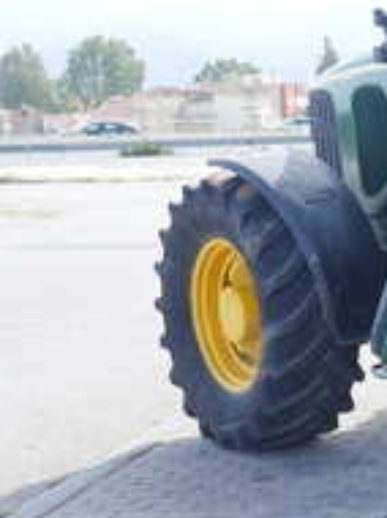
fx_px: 1210
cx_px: 683
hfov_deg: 15.7
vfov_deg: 24.2
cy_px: 248
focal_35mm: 81
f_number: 4.5
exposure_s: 1/320
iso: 200
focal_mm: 14
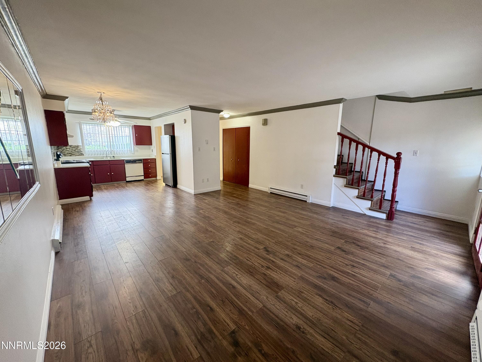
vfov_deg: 85.7
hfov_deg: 102.1
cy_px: 181
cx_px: 241
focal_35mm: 14
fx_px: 195
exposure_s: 1/60
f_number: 2.2
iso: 250
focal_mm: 2.22
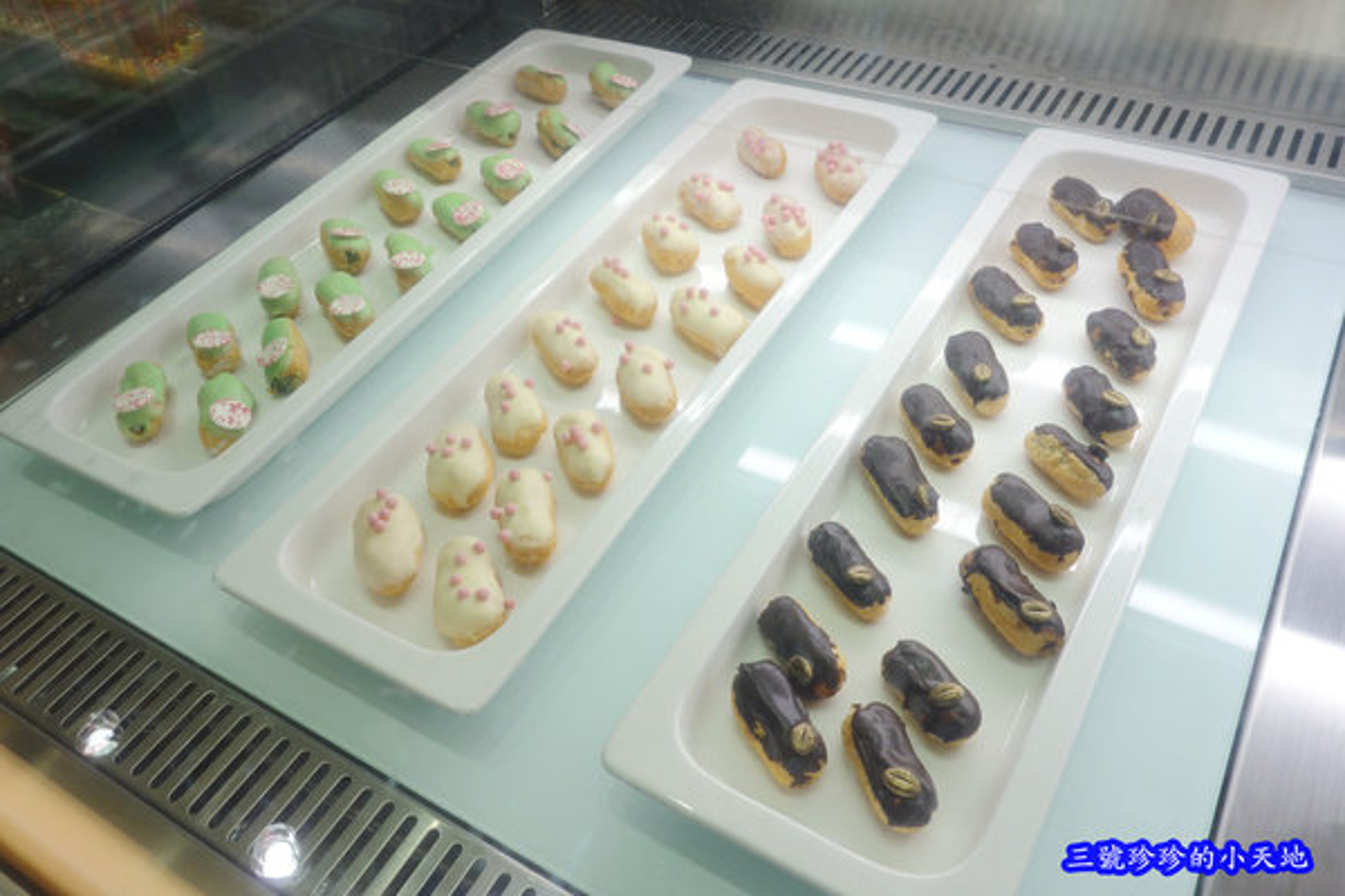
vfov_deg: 46.4
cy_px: 448
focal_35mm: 28
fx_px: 1046
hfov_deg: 65.5
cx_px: 672
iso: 125
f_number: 8
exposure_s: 1/10
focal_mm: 10.4
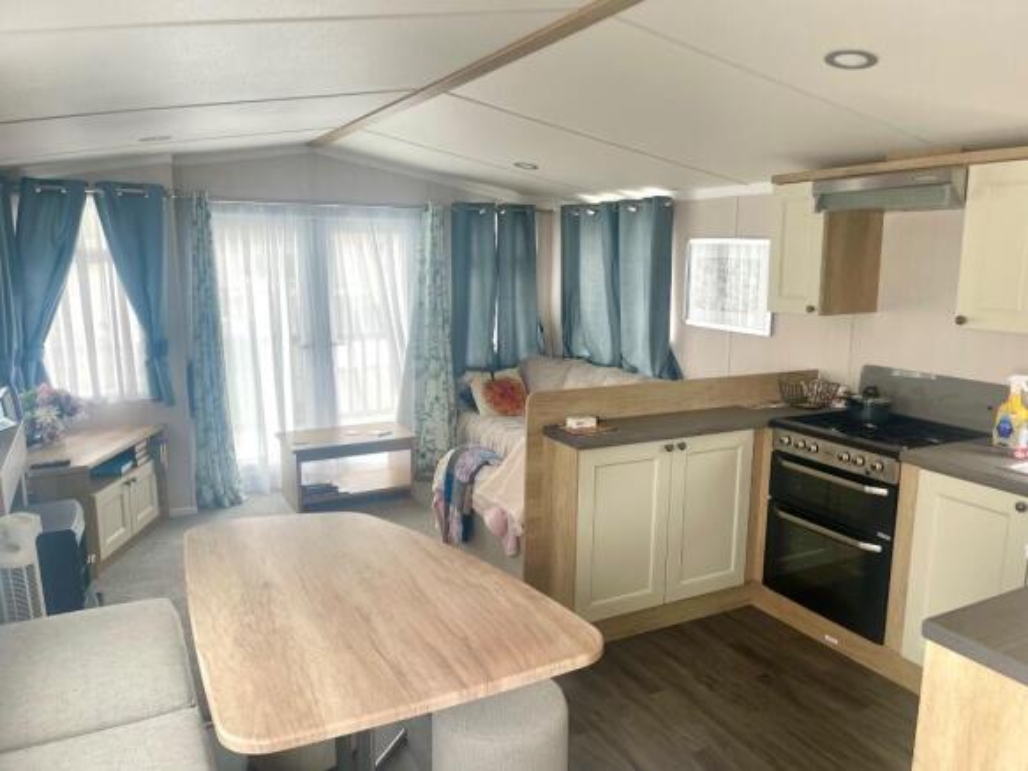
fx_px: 742
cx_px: 514
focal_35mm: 25
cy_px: 386
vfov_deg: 54.9
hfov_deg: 69.4
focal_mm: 5.1
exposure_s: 1/121
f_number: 1.6
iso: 50
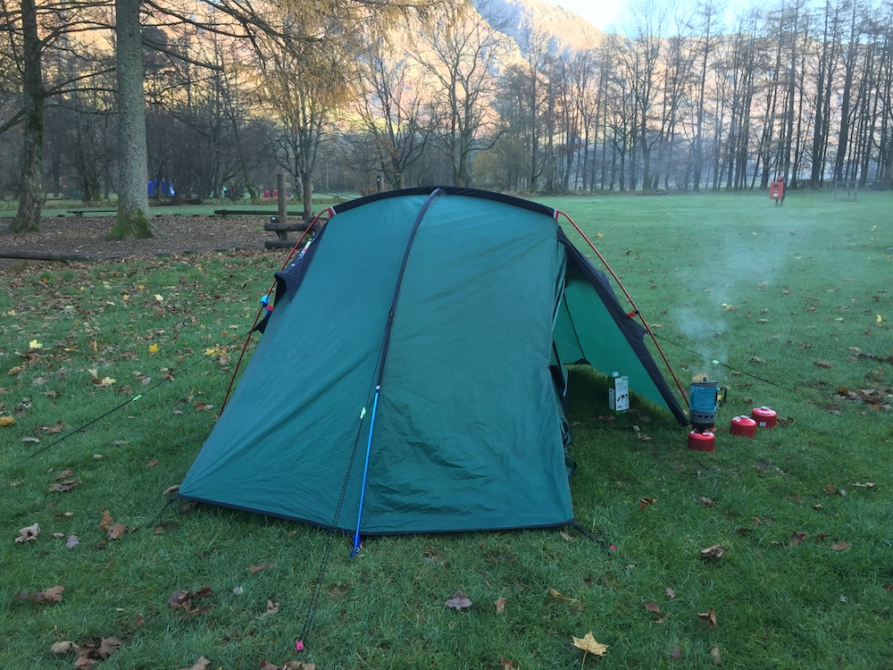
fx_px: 748
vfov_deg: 48.2
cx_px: 446
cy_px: 335
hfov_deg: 61.7
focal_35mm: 29
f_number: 2.2
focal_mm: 4.15
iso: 50
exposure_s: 1/100
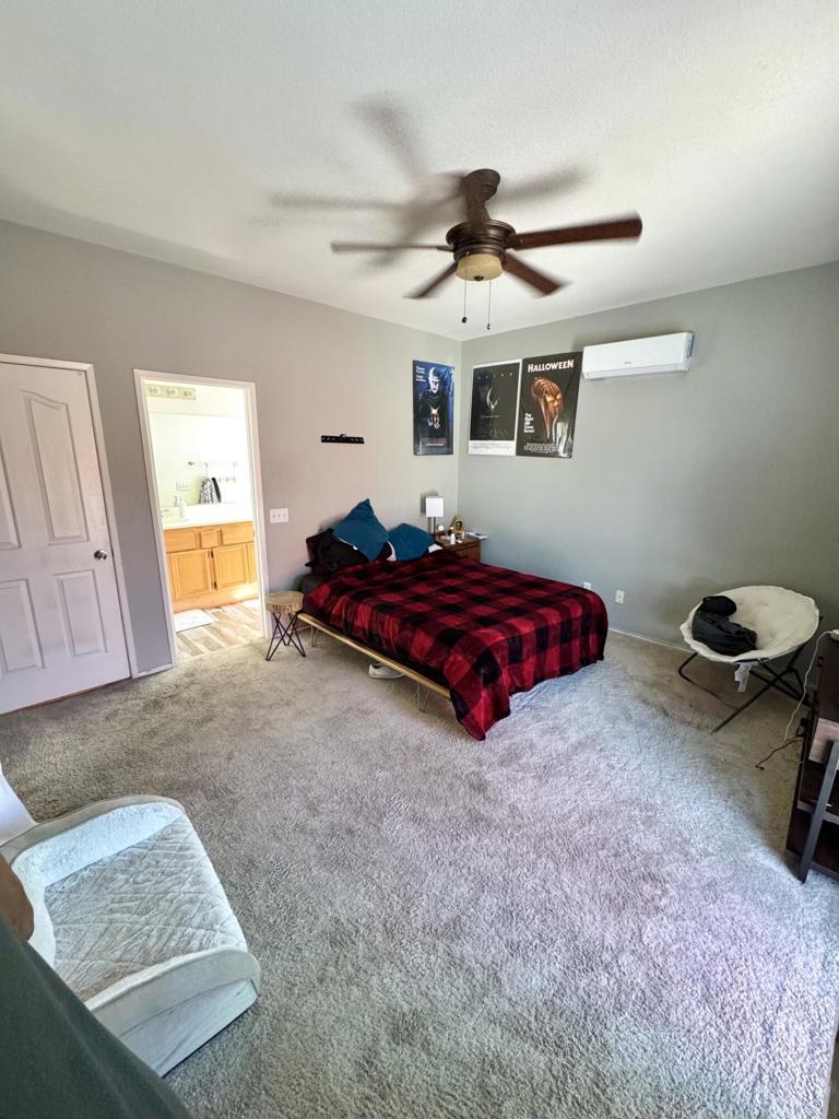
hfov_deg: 85.7
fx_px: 452
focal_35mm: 14
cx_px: 420
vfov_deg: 102.1
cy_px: 560
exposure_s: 1/60
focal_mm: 2.22
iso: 500
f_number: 2.2
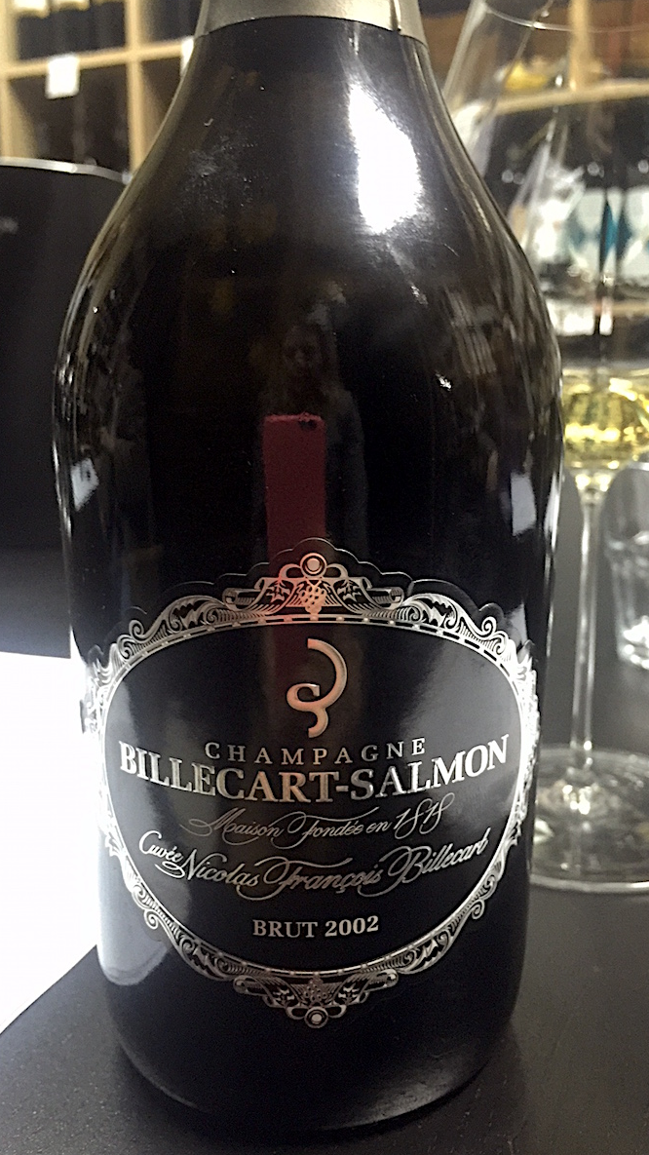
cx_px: 387
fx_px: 980
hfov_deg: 36.5
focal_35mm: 32
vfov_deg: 61.0
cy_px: 572
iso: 160
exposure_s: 1/8
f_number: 2.2
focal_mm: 4.15
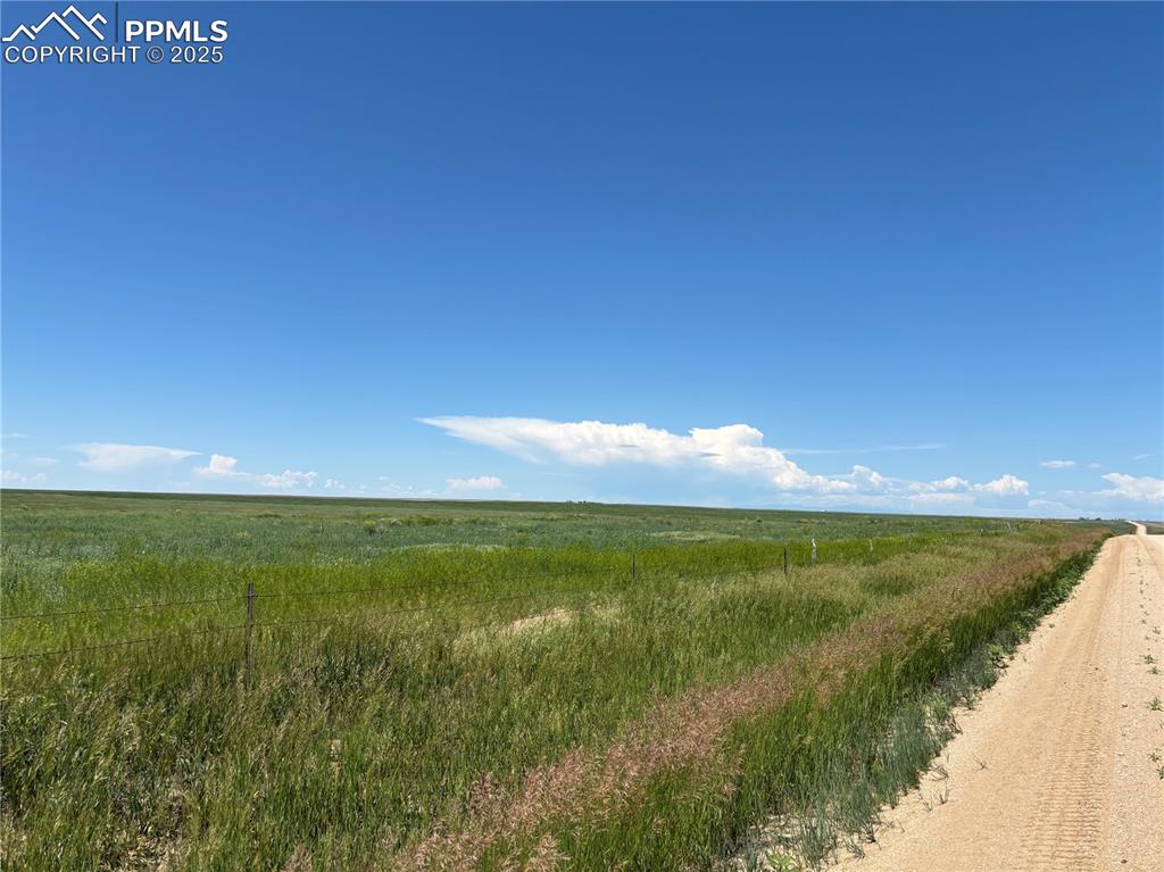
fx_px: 874
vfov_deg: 53.0
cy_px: 436
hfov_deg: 67.3
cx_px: 582
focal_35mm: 26
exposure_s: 1/4630
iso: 50
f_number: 1.6
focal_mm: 5.96
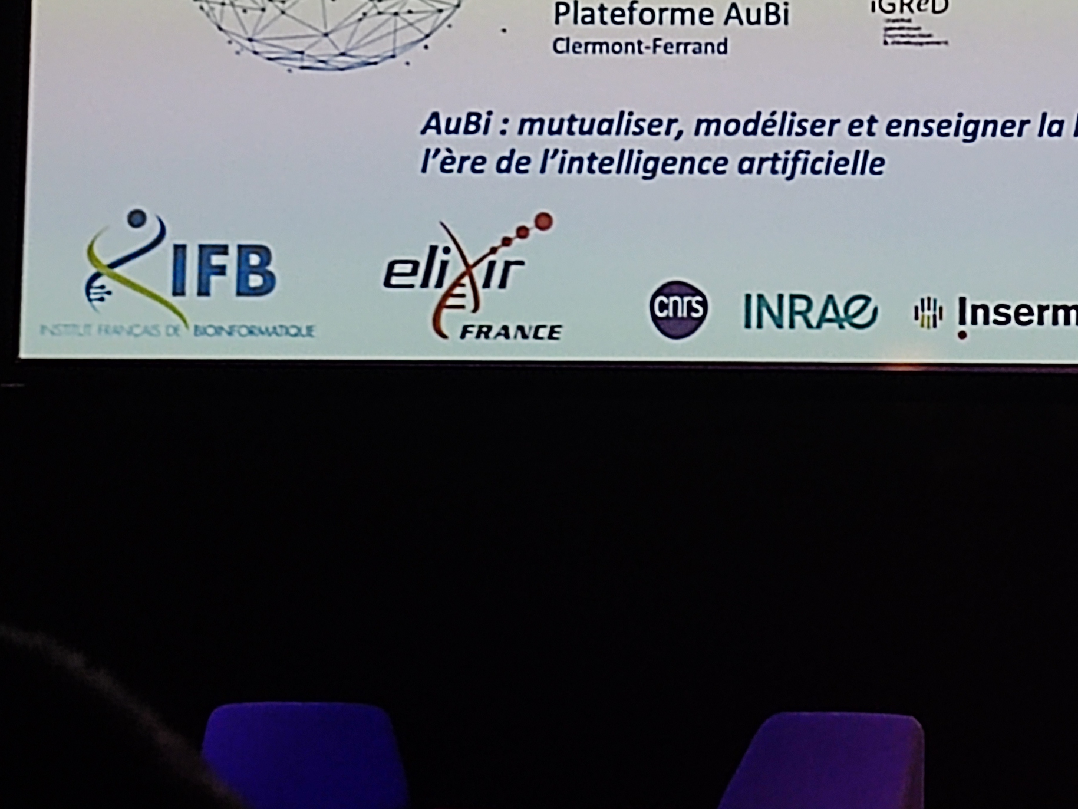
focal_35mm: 129
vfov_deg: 11.5
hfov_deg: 15.2
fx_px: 4018
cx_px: 900
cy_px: 154
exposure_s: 1/50
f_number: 1.79
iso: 328
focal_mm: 4.71
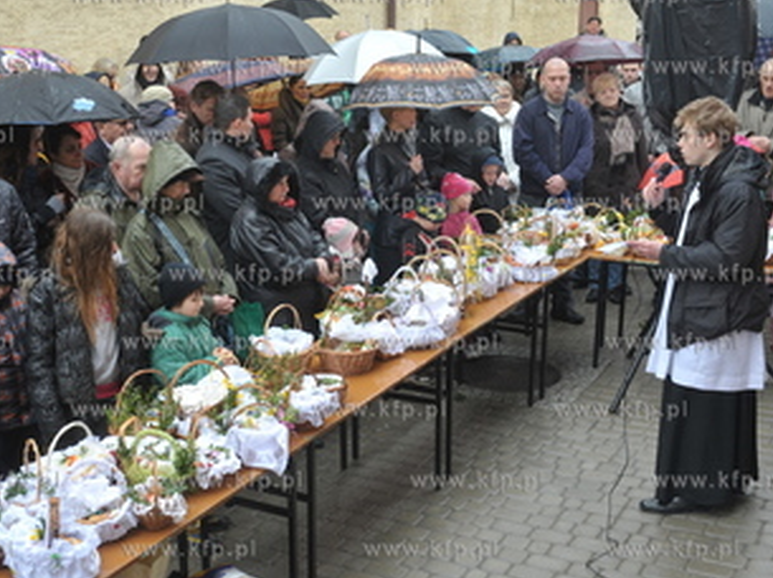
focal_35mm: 53
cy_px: 307
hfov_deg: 36.1
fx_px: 1182
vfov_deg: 27.5
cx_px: 324
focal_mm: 42
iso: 500
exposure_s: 1/320
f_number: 5
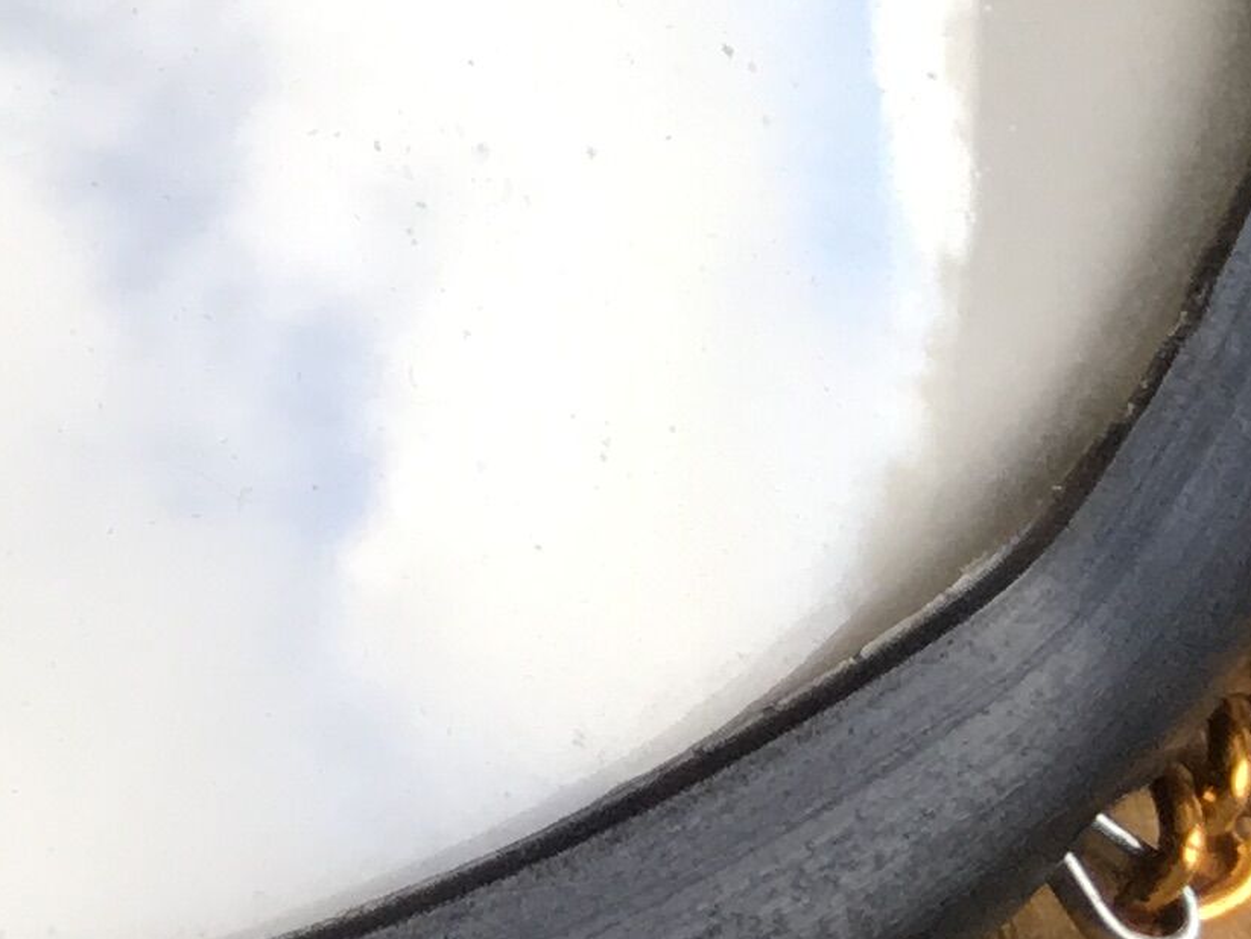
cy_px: -284
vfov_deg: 10.2
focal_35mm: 142
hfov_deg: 12.2
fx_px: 5134
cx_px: -1316
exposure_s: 1/100
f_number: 2.2
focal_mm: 4.15
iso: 40
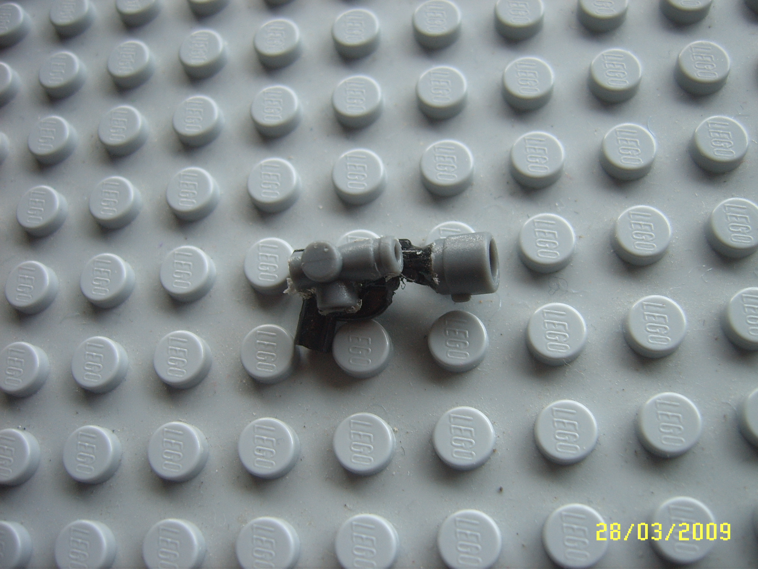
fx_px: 766
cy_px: 284
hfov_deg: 52.6
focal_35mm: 35
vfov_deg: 40.7
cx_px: 379
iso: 50
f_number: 2.8
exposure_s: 1/30
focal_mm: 5.8
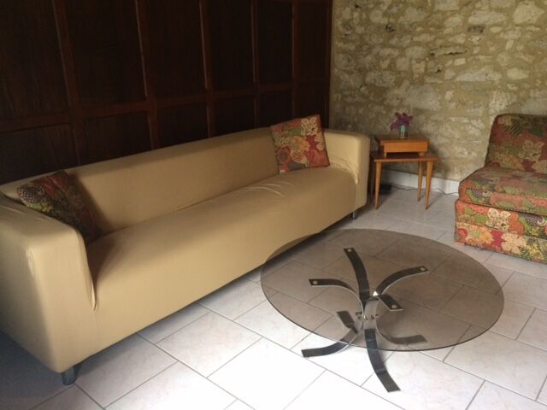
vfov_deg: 48.2
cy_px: 205
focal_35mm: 29
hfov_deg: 61.7
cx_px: 274
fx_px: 458
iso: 80
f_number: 2.2
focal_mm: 4.15
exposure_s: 1/33
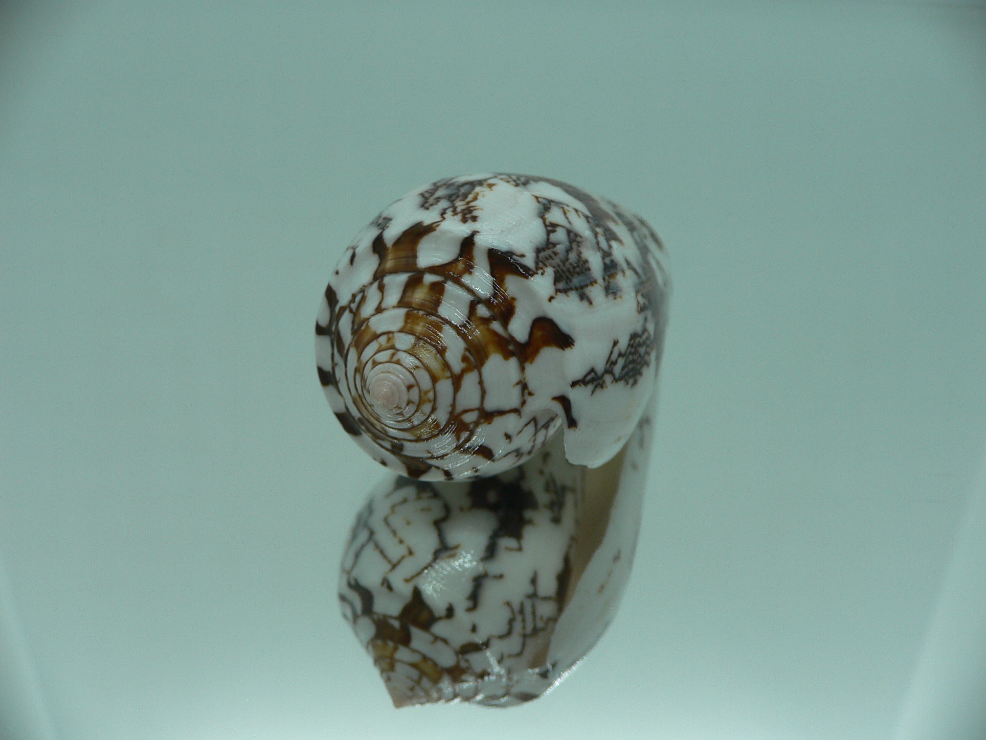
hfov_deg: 52.6
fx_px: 997
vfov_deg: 40.7
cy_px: 370
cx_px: 493
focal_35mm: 35
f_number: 2.8
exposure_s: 1/80
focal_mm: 4.6
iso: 80
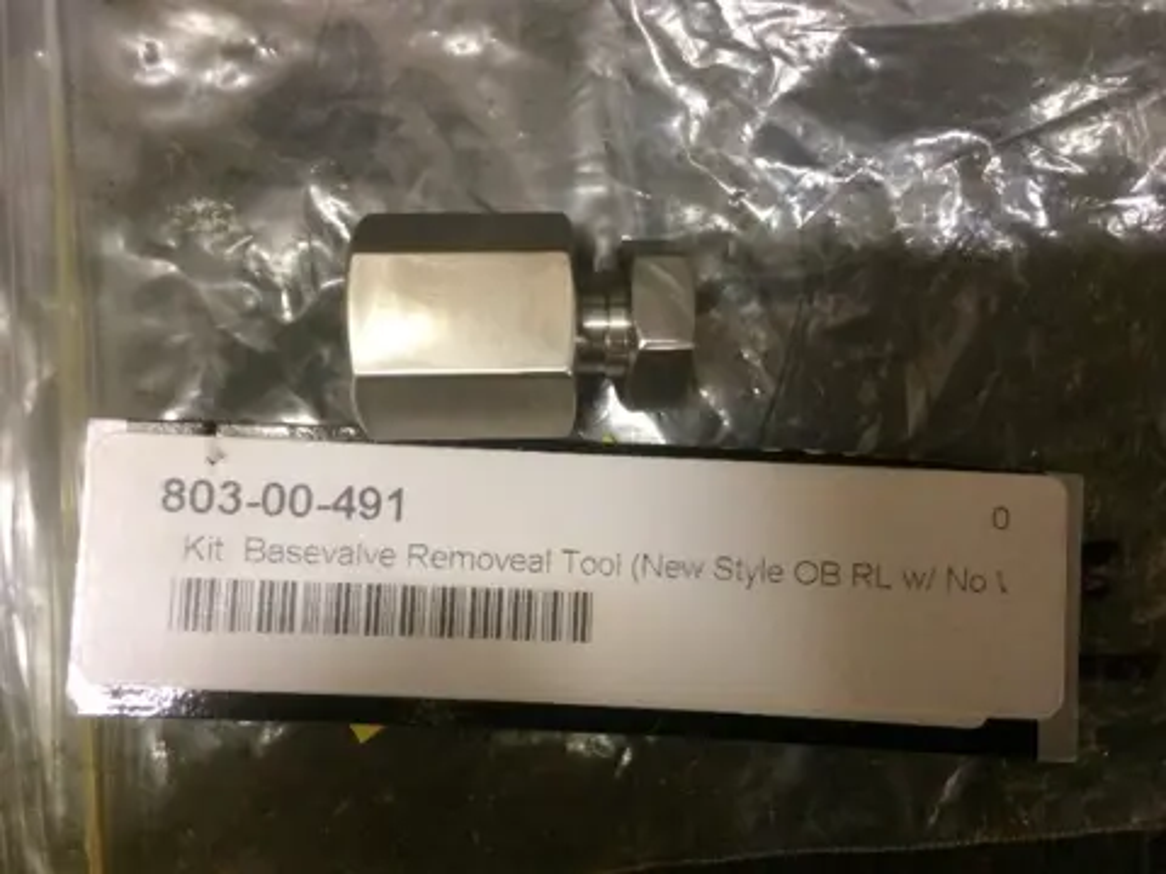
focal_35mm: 29
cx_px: 583
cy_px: 437
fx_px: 977
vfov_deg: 48.2
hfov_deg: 61.7
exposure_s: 1/33
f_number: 2.2
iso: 320
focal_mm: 4.15
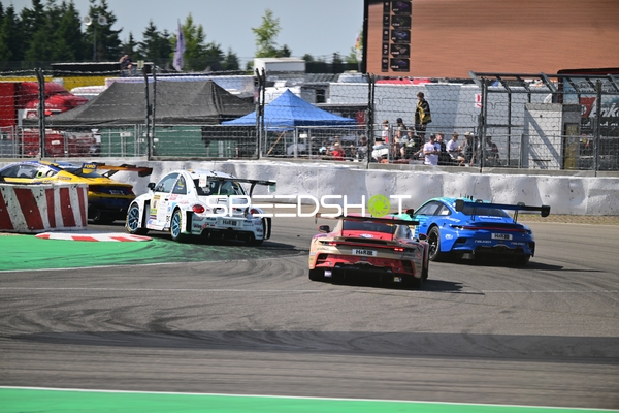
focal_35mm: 300
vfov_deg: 4.6
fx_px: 5158
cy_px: 206
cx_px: 310
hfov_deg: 6.9
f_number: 2.8
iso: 560
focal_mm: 300
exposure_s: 1/3200
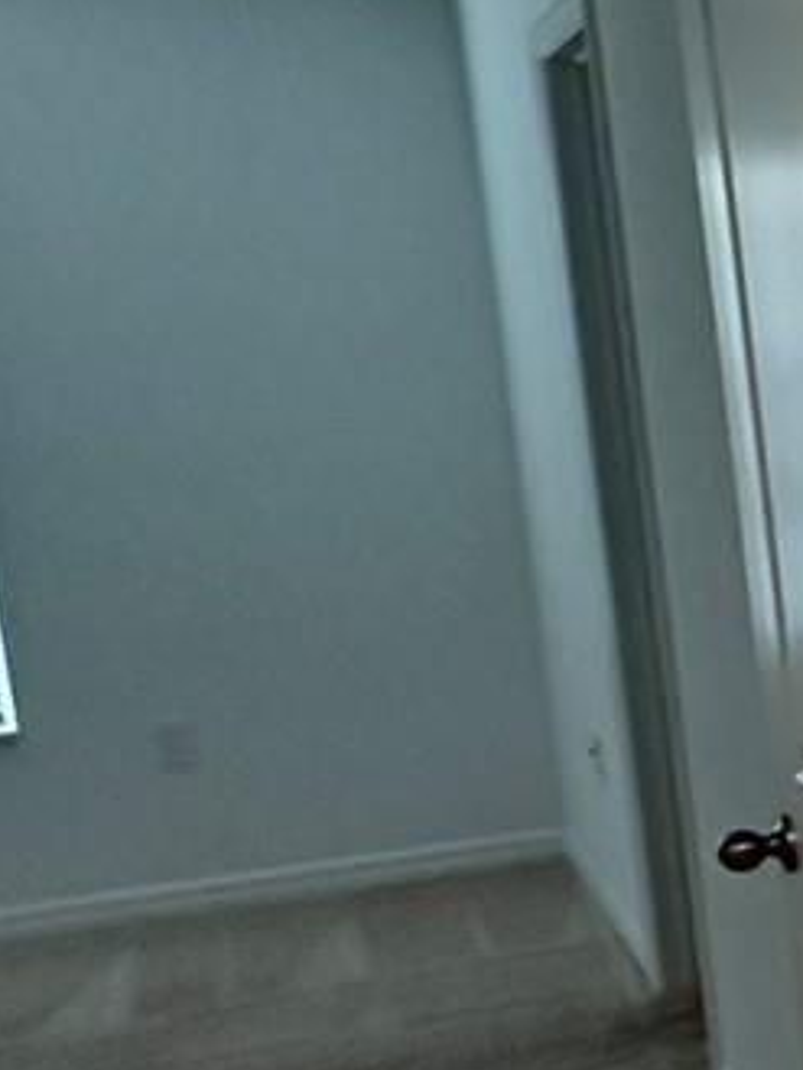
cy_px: 644
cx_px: 2123
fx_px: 2102
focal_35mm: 68
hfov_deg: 13.2
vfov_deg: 28.5
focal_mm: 2.22
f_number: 2.2
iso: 250
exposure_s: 1/120
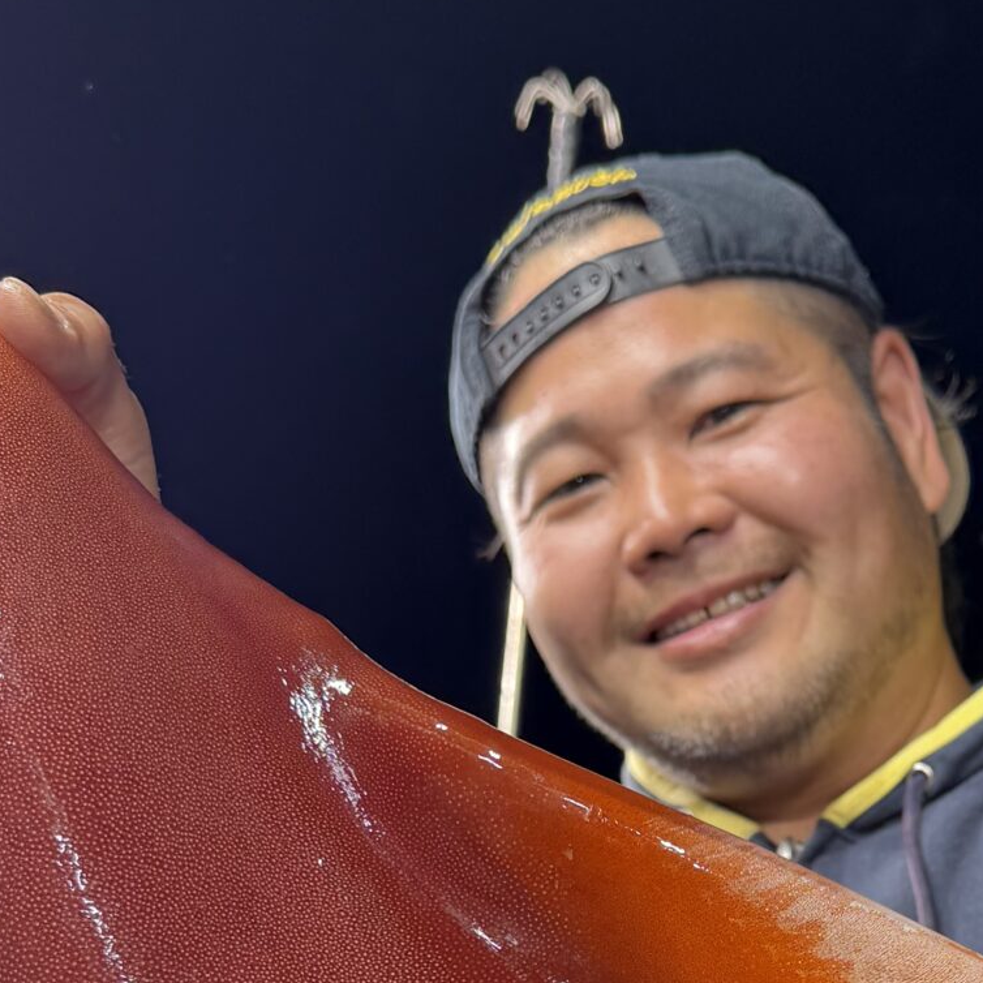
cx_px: 860
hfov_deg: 23.4
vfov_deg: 21.8
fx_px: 2313
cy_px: 1254
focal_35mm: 72
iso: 80
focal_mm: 6.76
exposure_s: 1/236
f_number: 1.78
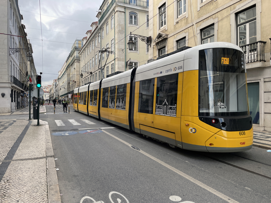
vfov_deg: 53.1
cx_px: 136
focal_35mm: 26
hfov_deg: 67.3
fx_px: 204
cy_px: 102
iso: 32
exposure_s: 1/458
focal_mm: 4.2
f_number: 1.6
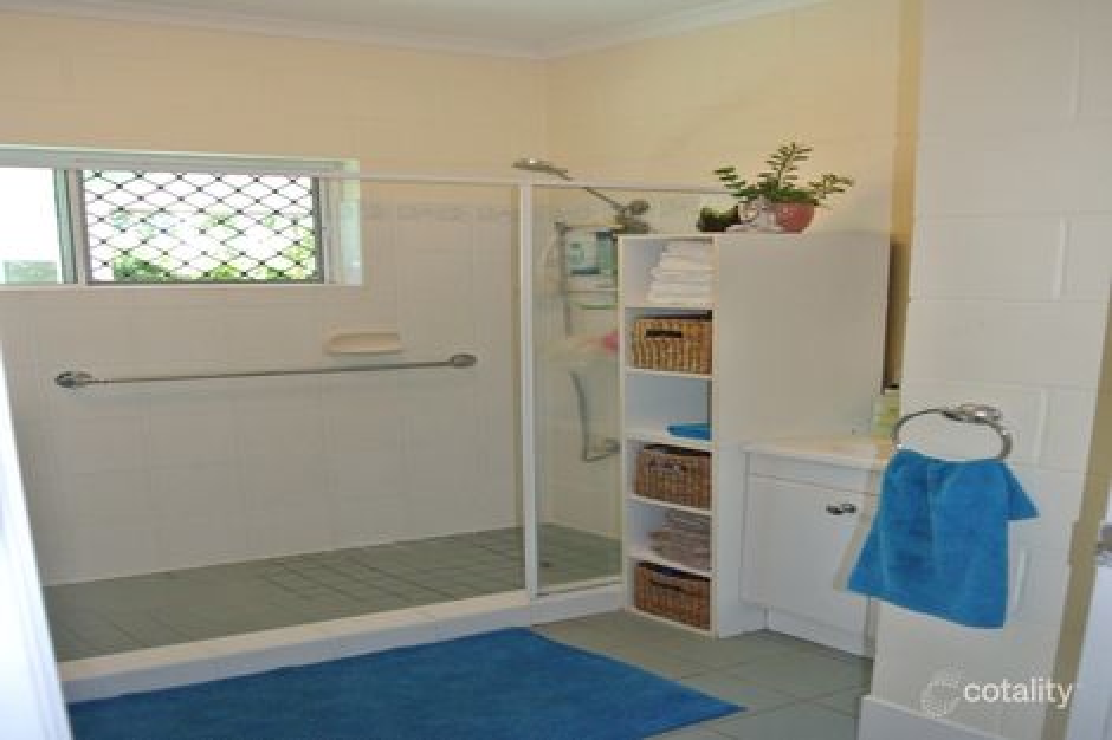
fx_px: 926
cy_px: 370
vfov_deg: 43.6
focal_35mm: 30
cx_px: 556
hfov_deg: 61.9
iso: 640
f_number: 3.5
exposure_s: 1/60
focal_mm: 11.4
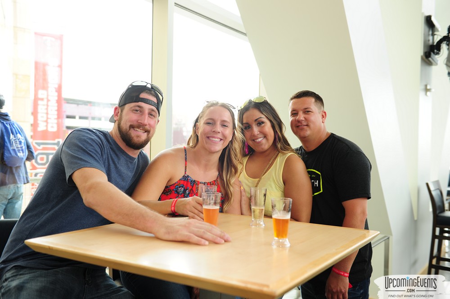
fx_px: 450
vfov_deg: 36.8
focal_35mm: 36
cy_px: 150
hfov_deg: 53.2
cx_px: 225
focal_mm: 36
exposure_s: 1/200
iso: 320
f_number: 3.5
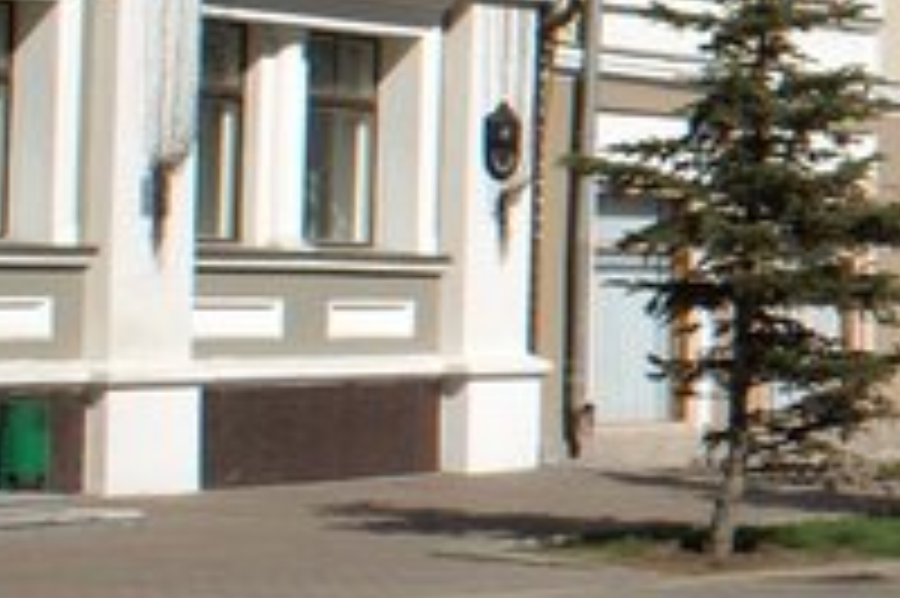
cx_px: 1953
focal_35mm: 138
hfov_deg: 12.5
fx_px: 3447
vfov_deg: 9.9
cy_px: 189
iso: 100
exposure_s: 1/250
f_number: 13
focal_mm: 18
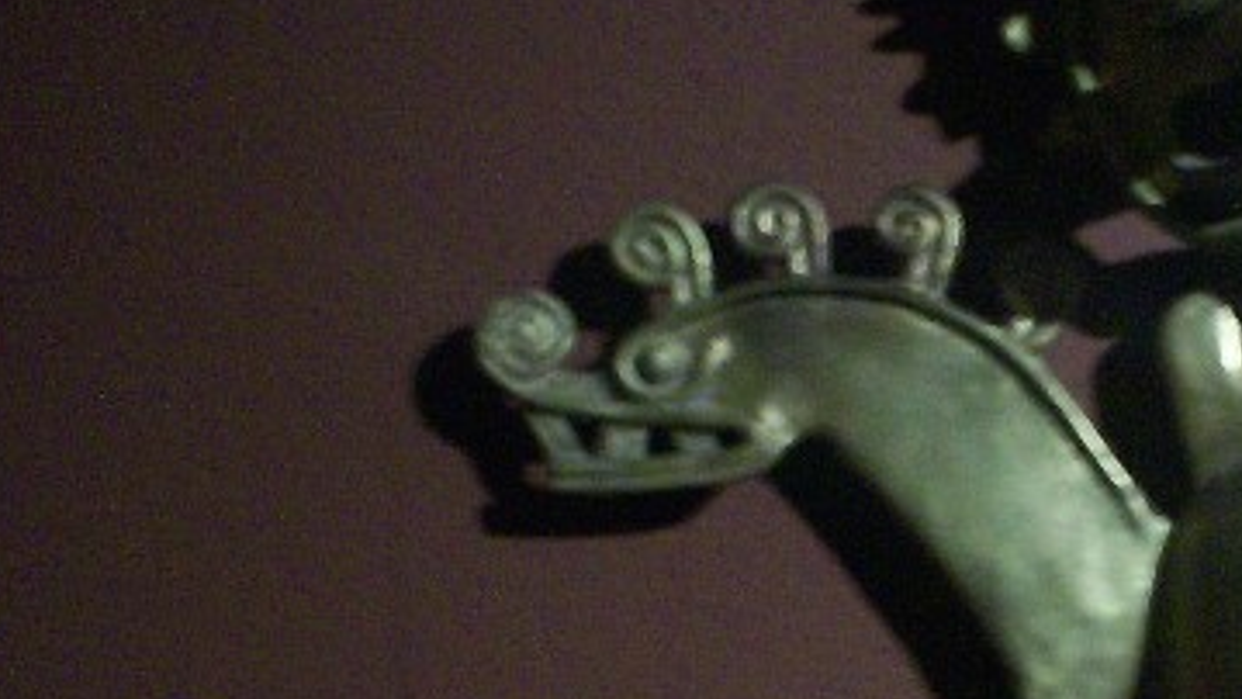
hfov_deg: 18.8
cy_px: 574
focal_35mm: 112
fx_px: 3689
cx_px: 1114
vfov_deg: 10.8
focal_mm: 6
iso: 200
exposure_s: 1/2.83
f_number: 4.5
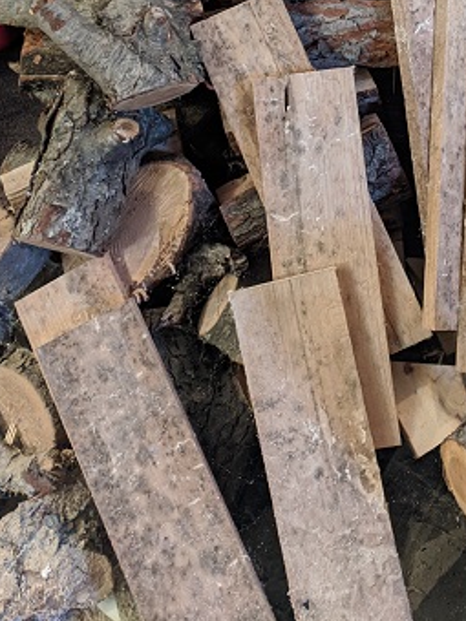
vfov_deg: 36.1
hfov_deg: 29.3
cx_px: 342
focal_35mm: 49
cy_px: 44
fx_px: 880
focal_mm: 4.67
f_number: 2
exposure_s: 1/30
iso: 355
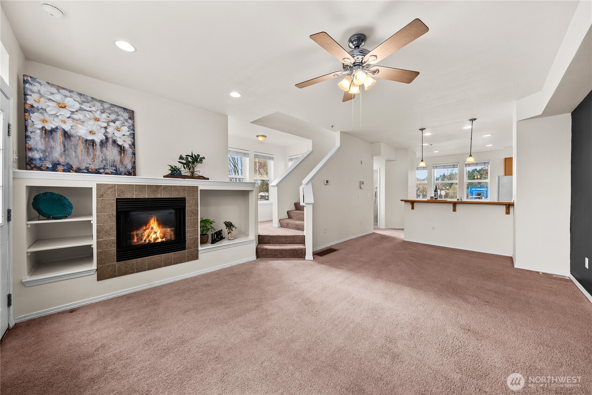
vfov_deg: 90.1
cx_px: 296
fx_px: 197
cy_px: 198
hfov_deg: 112.6
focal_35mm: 12
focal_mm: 12
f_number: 7.1
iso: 1000
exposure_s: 1/13
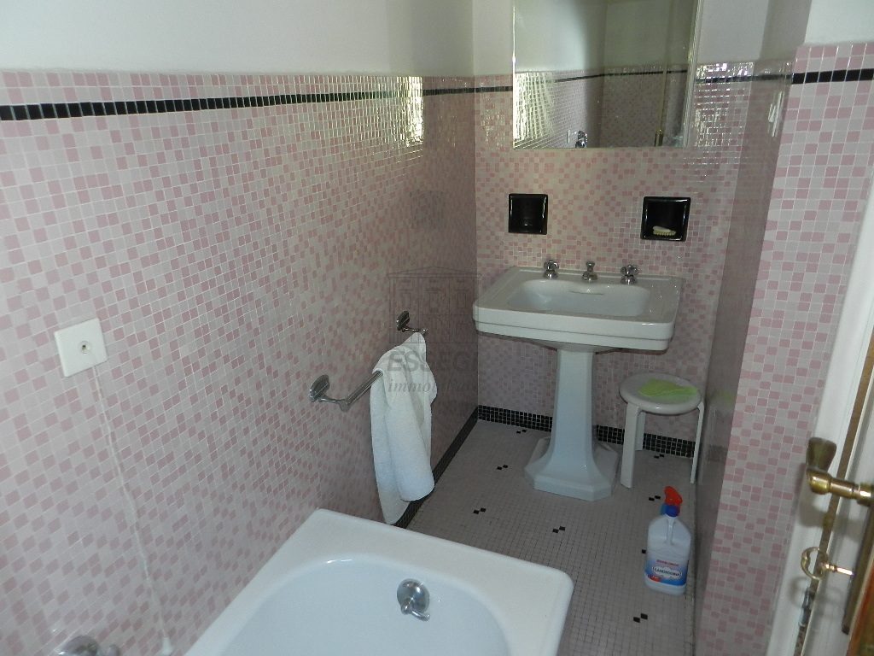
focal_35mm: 23
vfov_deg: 58.9
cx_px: 437
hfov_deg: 73.9
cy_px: 328
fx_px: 581
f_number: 3.4
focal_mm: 4
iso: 200
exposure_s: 1/30
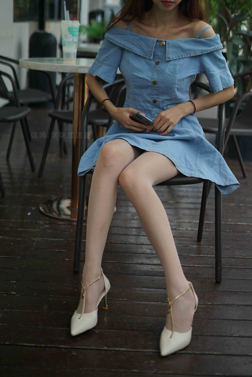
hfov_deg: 27.0
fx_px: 524
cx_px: 126
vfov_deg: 39.6
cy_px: 188
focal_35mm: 50
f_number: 1.8
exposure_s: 1/8000
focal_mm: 50
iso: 200
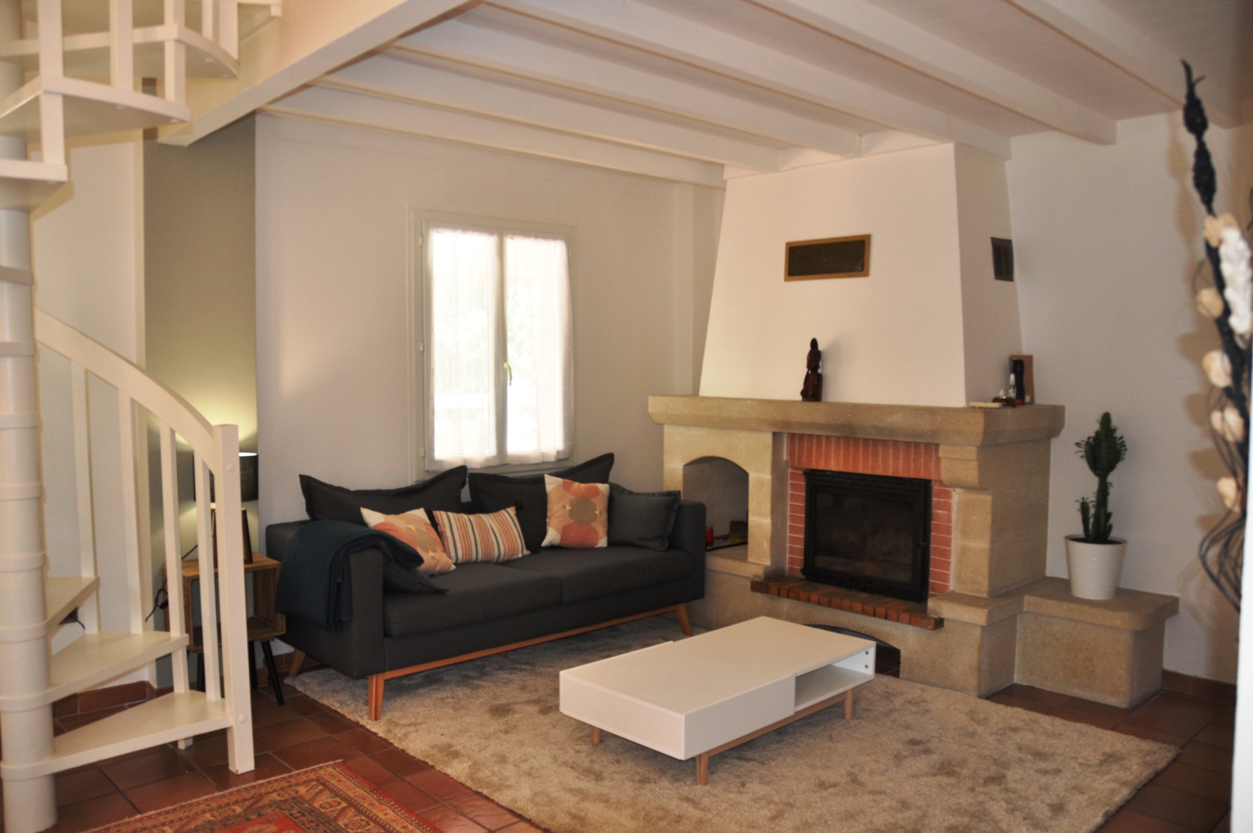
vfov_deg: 47.8
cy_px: 416
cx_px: 626
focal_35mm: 27
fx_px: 939
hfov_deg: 67.4
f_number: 3.5
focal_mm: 18
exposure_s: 1/80
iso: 500
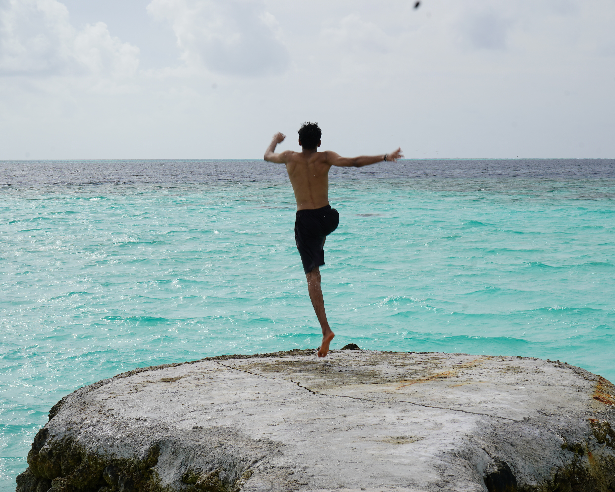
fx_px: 1438
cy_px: 246
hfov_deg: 24.1
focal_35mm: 79
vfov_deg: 19.4
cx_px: 367
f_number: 11
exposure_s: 1/250
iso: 100
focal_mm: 70
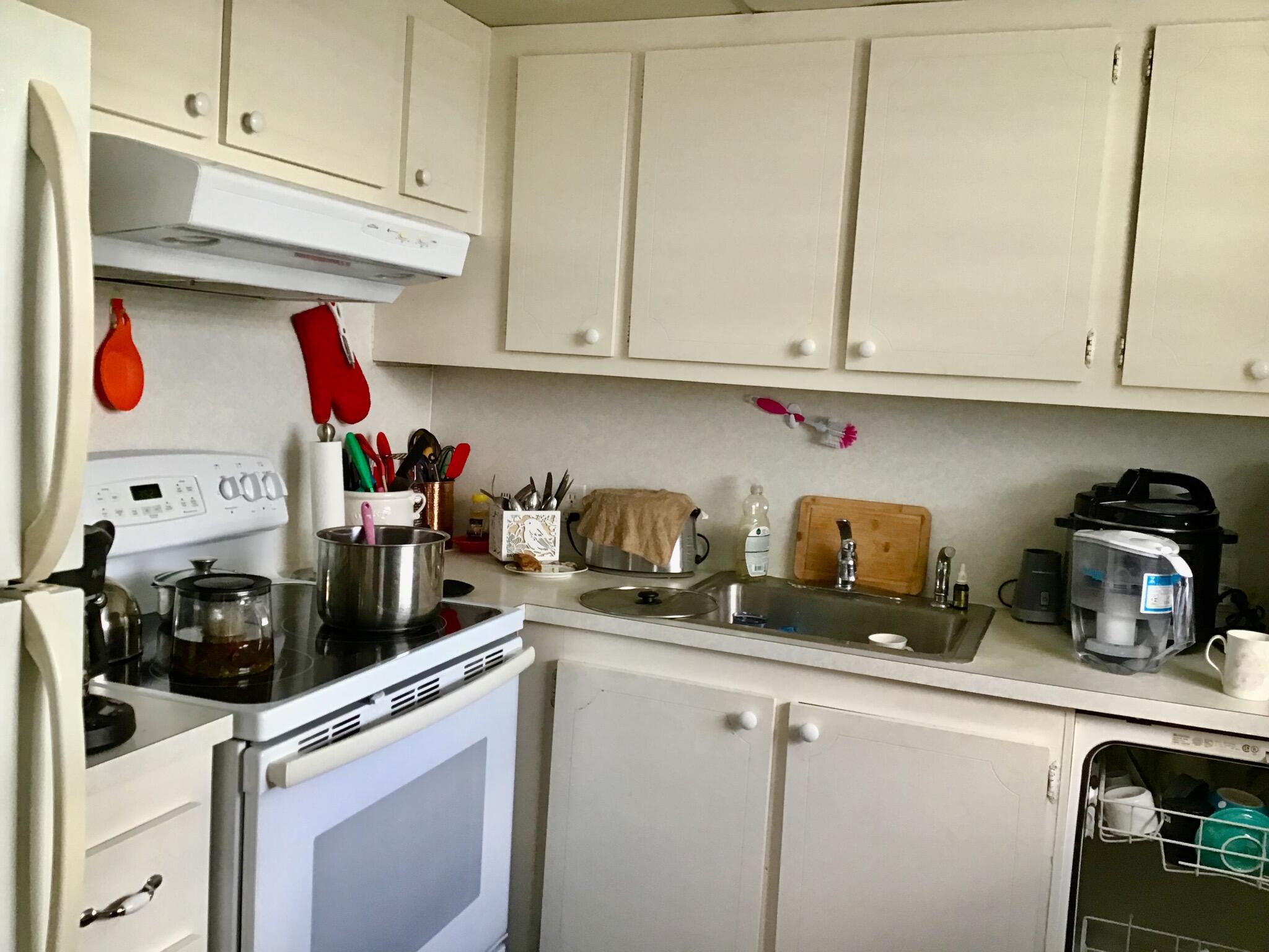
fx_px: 1136
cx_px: 634
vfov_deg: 45.4
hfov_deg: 58.4
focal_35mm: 31
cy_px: 476
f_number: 2.4
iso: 80
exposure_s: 1/30
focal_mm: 3.3
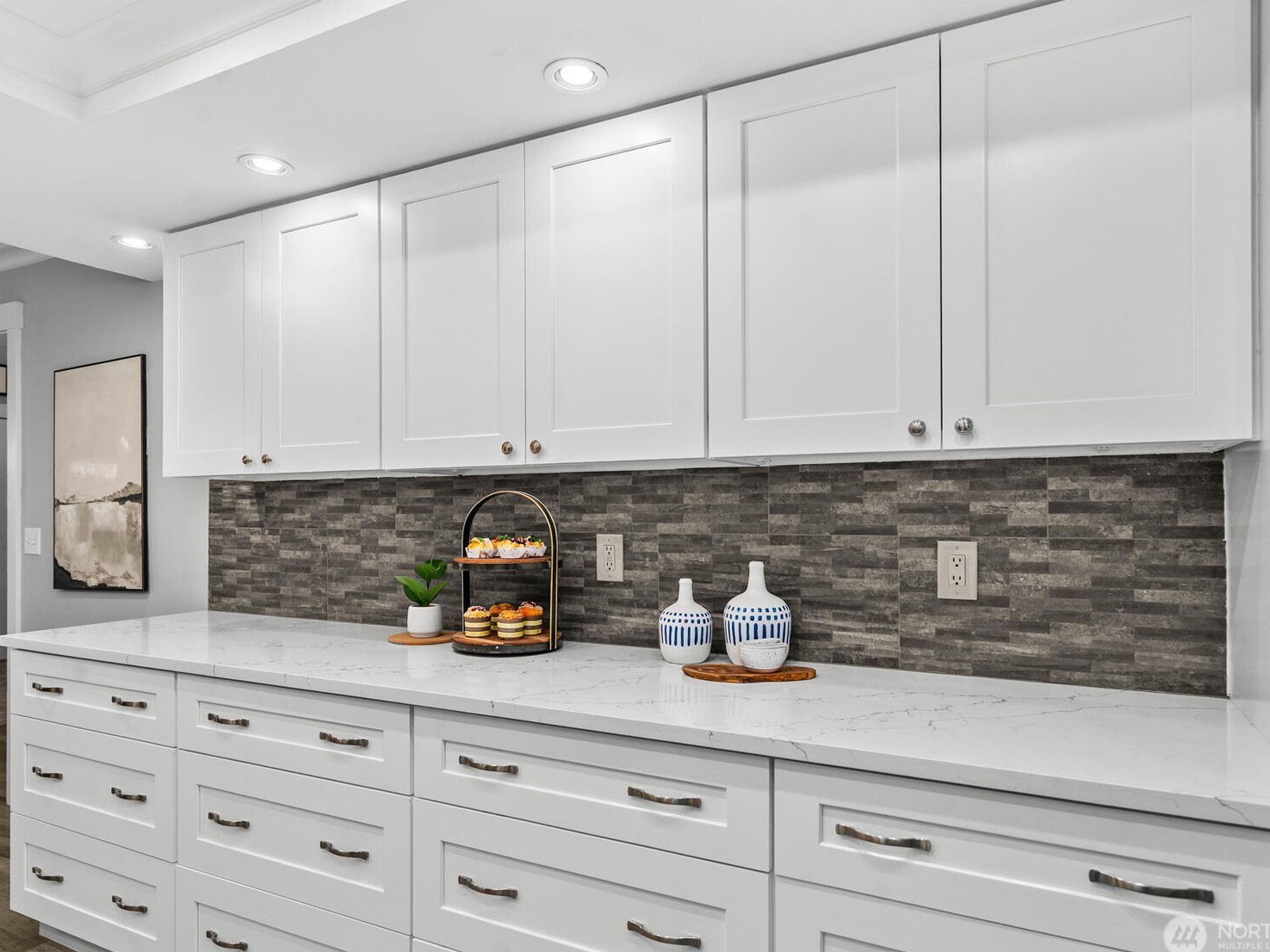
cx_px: 643
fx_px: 770
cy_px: 483
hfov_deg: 79.0
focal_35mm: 21
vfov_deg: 63.4
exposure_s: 1/13
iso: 1000
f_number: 6.3
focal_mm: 19
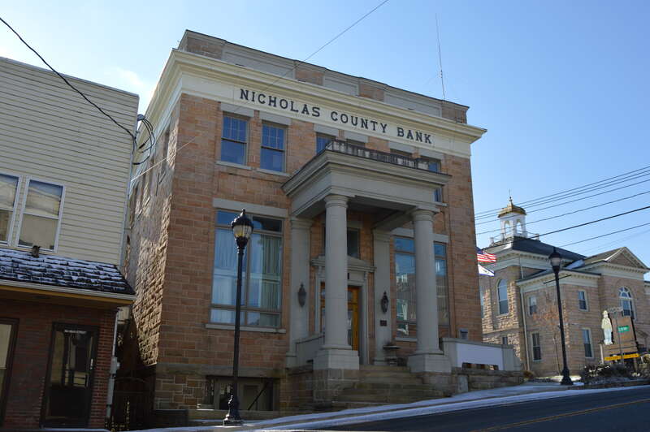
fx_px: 595
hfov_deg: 57.3
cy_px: 216
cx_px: 325
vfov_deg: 39.9
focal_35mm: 33
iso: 100
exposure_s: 1/250
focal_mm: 22
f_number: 7.1
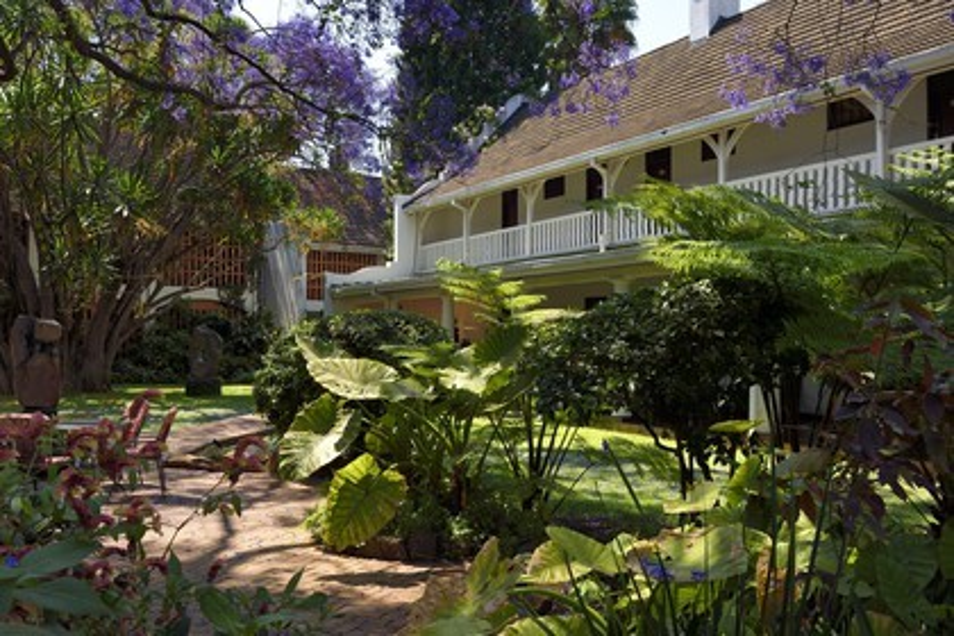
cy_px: 318
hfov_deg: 58.7
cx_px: 477
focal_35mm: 32
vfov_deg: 41.1
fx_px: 848
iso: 200
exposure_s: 1/125
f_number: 11
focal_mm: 32
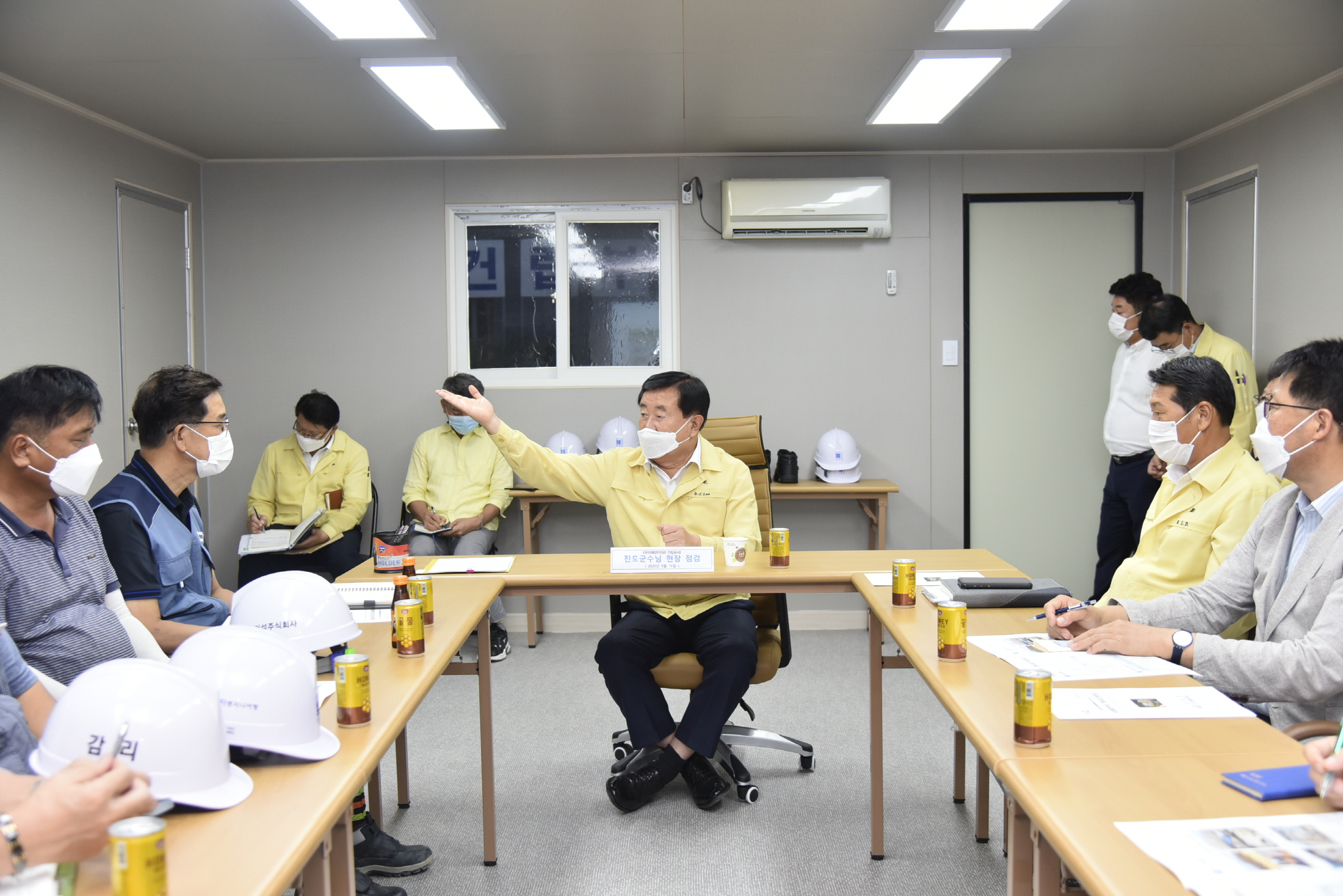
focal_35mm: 38
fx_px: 1418
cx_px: 672
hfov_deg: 50.7
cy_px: 448
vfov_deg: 35.1
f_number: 4
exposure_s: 1/125
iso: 800
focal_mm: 38
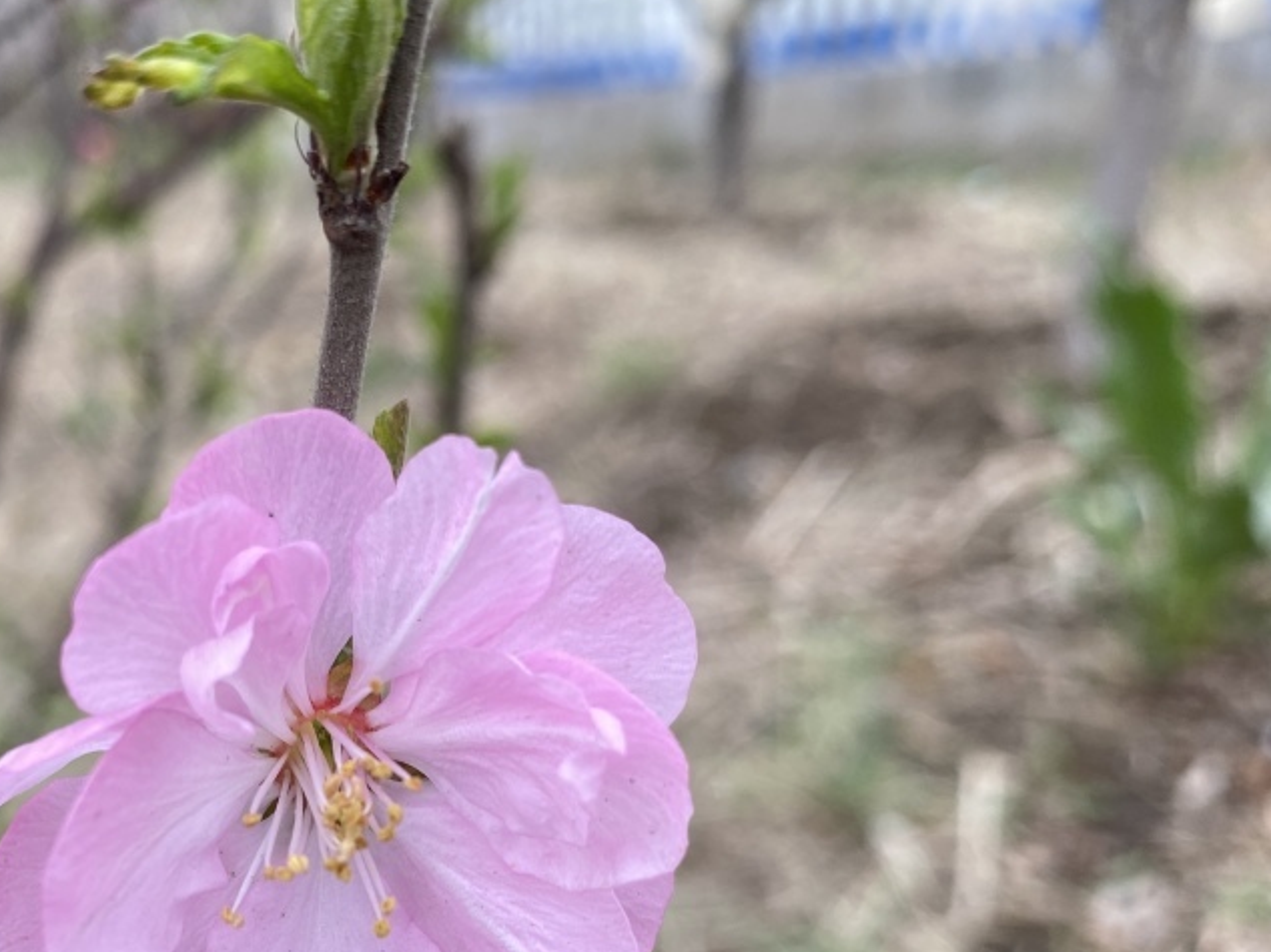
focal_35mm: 42
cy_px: 709
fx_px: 1542
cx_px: 279
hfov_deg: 43.0
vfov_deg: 33.7
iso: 32
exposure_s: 1/139
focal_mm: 4.25
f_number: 1.8
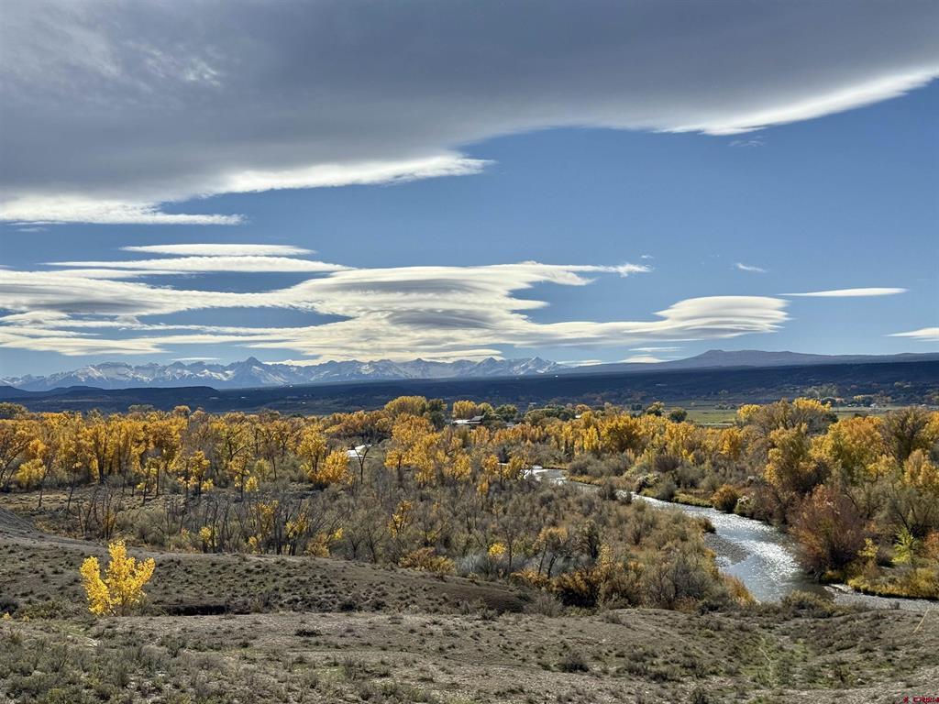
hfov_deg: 39.7
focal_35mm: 48
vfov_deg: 30.3
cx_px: 470
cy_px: 352
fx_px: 1302
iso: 50
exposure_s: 1/11364
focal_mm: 6.76
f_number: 1.78
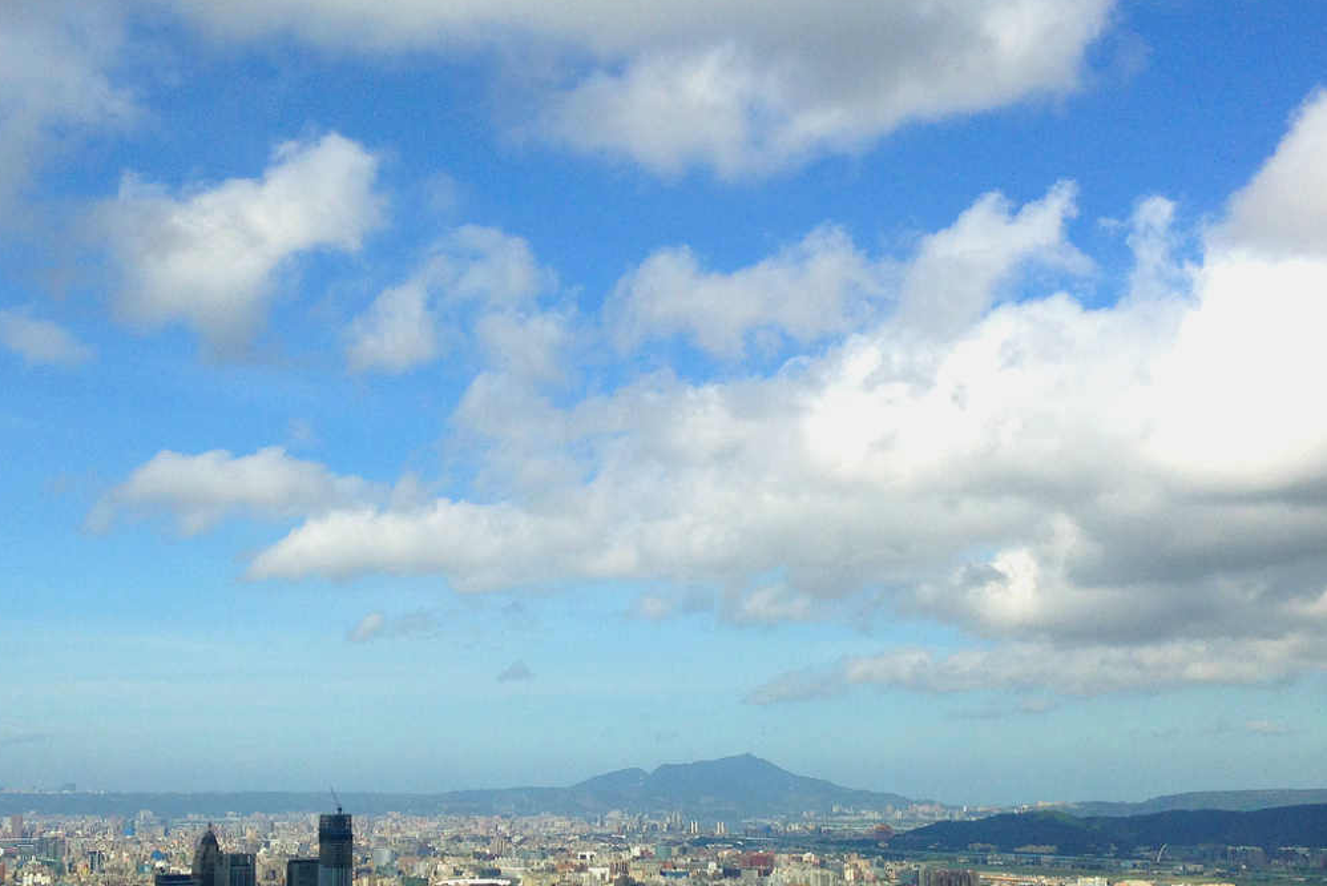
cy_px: 439
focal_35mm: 55
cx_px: 565
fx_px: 2028
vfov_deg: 24.6
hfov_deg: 36.2
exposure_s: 1/2584
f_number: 2.4
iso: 50
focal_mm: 4.13
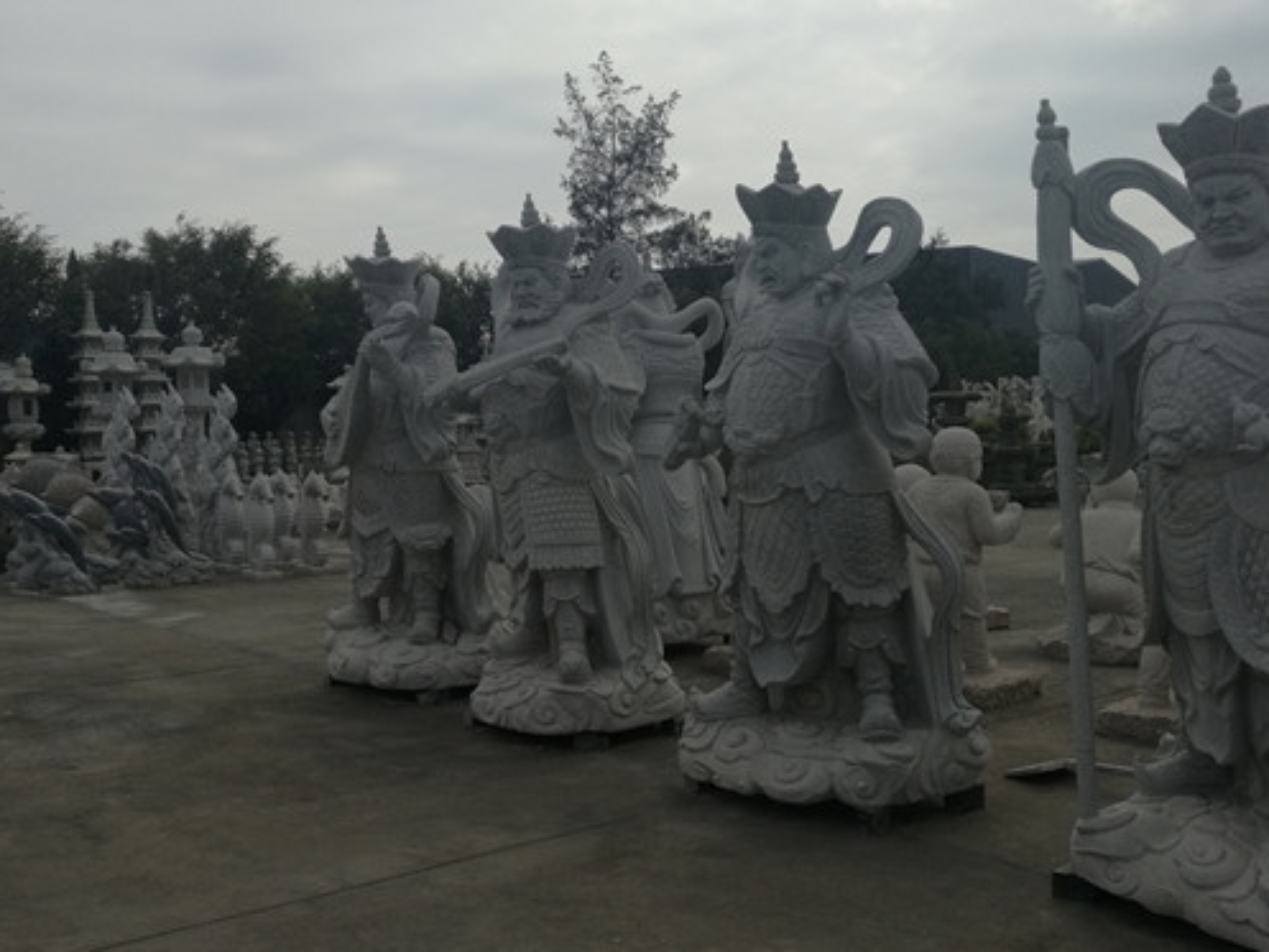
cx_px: 656
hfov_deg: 49.0
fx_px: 1393
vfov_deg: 37.7
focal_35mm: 38
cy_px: 466
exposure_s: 1/2392
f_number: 2
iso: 50
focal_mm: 4.04
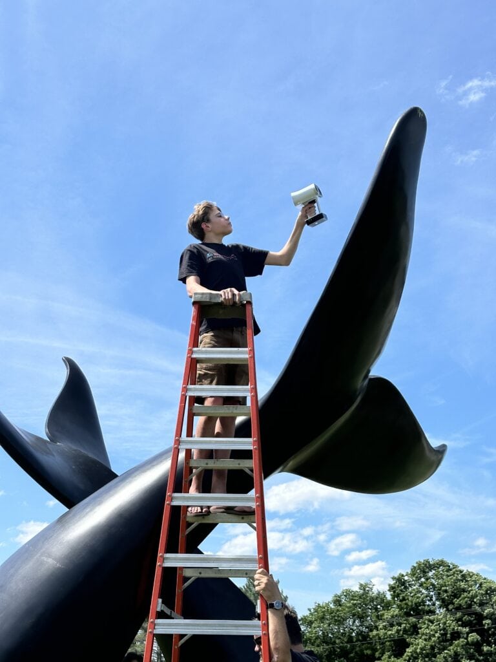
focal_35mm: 48
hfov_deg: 30.3
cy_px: 331
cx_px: 248
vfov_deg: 39.7
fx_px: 917
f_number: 1.78
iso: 64
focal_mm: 6.86
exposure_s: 1/4184
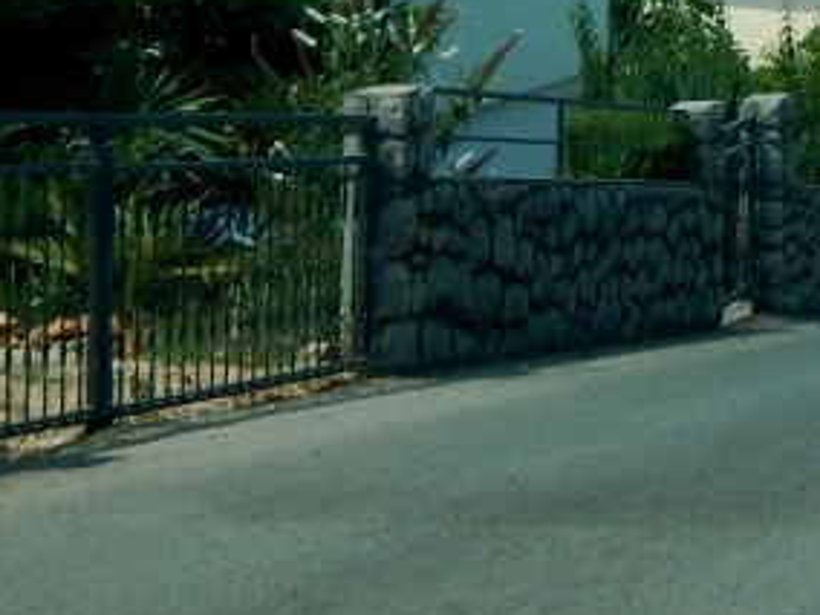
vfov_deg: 10.5
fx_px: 3245
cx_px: 1360
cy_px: -295
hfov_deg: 13.3
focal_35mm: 137
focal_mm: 6.8
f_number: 3.4
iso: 125
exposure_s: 1/1250
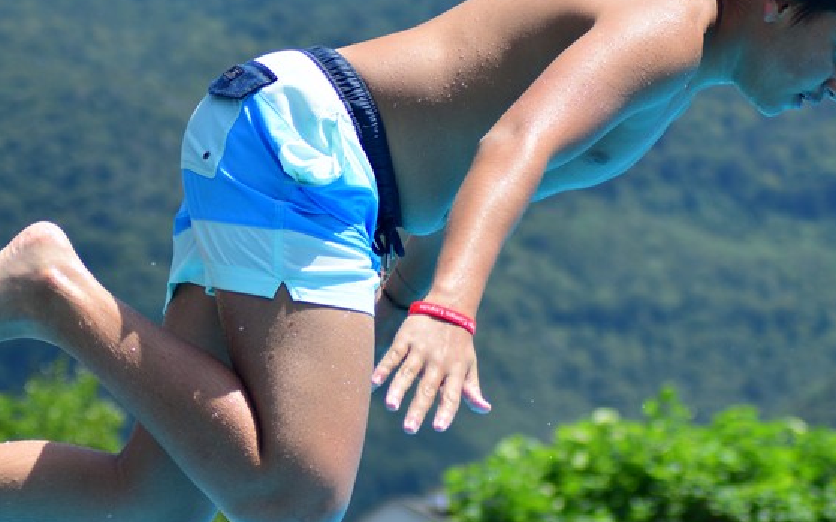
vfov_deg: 6.7
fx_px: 4464
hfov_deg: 10.7
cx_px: 332
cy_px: 369
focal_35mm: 196
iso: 200
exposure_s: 1/1250
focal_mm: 70
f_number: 4
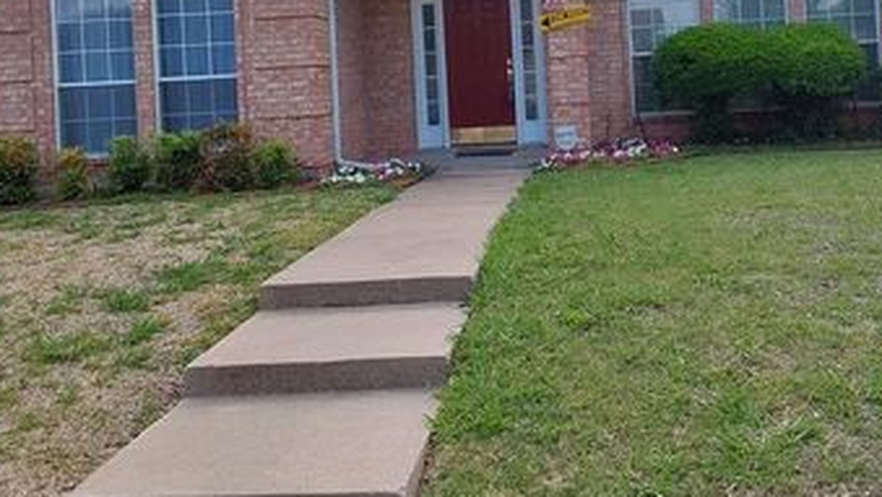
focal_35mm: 45
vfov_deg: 26.0
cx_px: 489
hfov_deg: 45.4
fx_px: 1053
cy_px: 85
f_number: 1.9
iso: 50
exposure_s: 1/561
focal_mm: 2.91
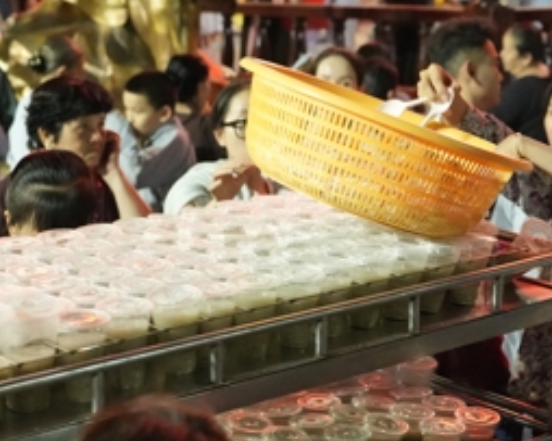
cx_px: 217
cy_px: 381
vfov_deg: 18.0
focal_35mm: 84
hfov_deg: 22.7
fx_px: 1372
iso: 16000
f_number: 2.8
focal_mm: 35
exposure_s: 1/100
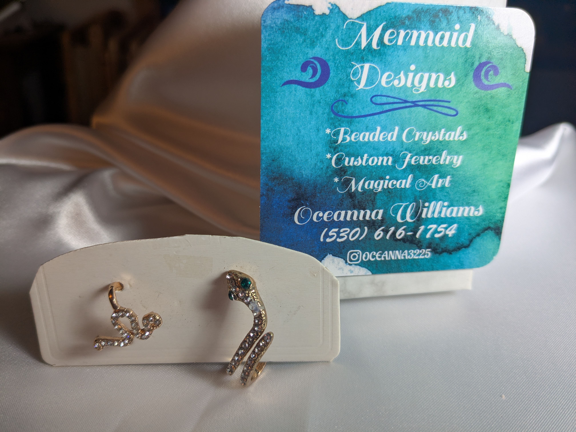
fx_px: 449
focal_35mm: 27
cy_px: 216
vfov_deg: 51.4
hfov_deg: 65.3
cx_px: 288
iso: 47
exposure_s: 1/120
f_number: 1.73
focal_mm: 4.38
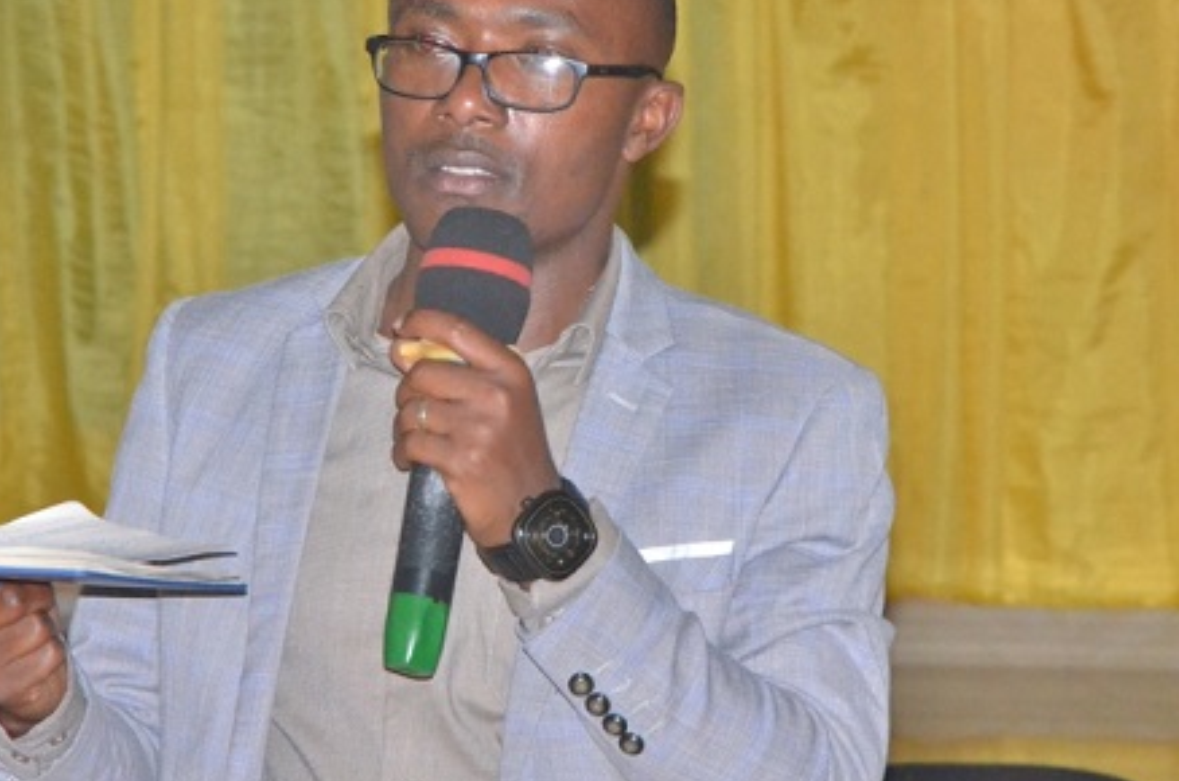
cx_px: 510
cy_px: 229
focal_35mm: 258
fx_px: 8425
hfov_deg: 8.0
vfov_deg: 5.3
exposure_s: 1/250
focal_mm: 105
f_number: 9
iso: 6400
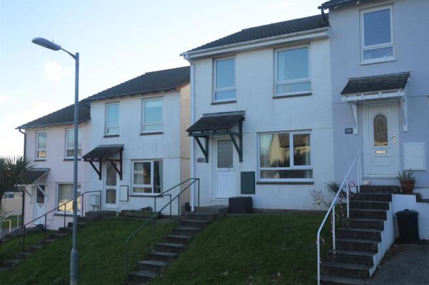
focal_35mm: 36
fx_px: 429
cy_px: 142
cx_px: 214
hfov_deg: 53.2
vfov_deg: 36.8
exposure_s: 1/125
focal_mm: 24
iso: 100
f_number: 5.6
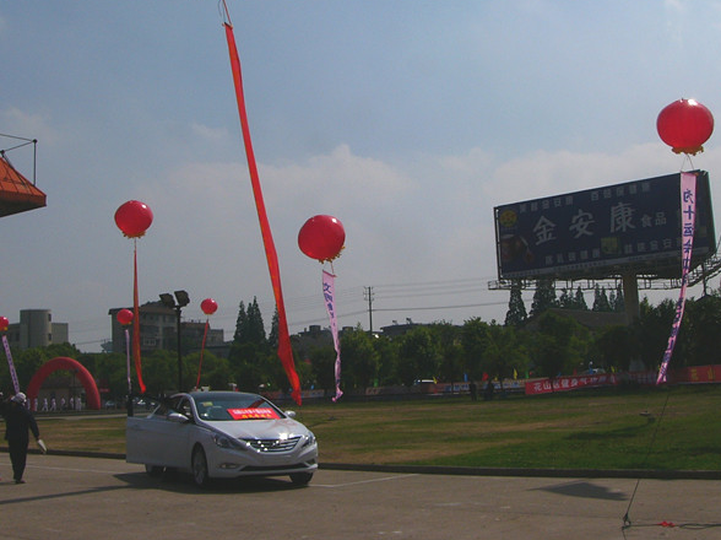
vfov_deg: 29.5
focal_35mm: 49
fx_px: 1020
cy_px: 192
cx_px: 353
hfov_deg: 38.9
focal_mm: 6
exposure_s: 1/1600
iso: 50
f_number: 6.5
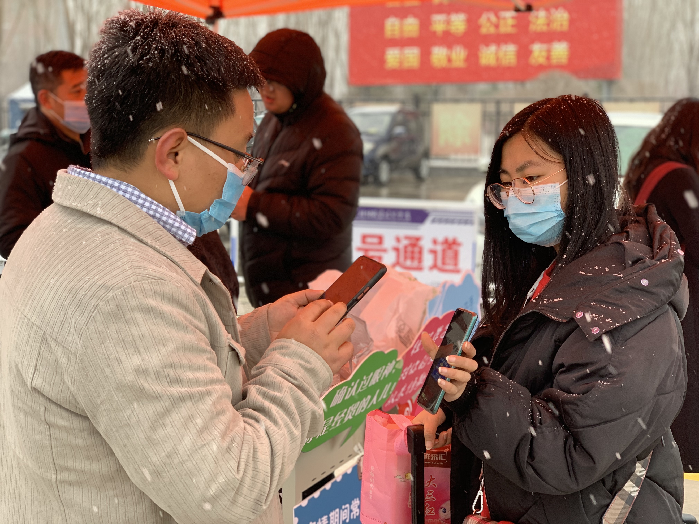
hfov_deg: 36.8
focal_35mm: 52
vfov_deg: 28.0
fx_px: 1050
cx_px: 350
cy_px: 262
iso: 50
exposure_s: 1/122
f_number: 2.4
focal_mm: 6
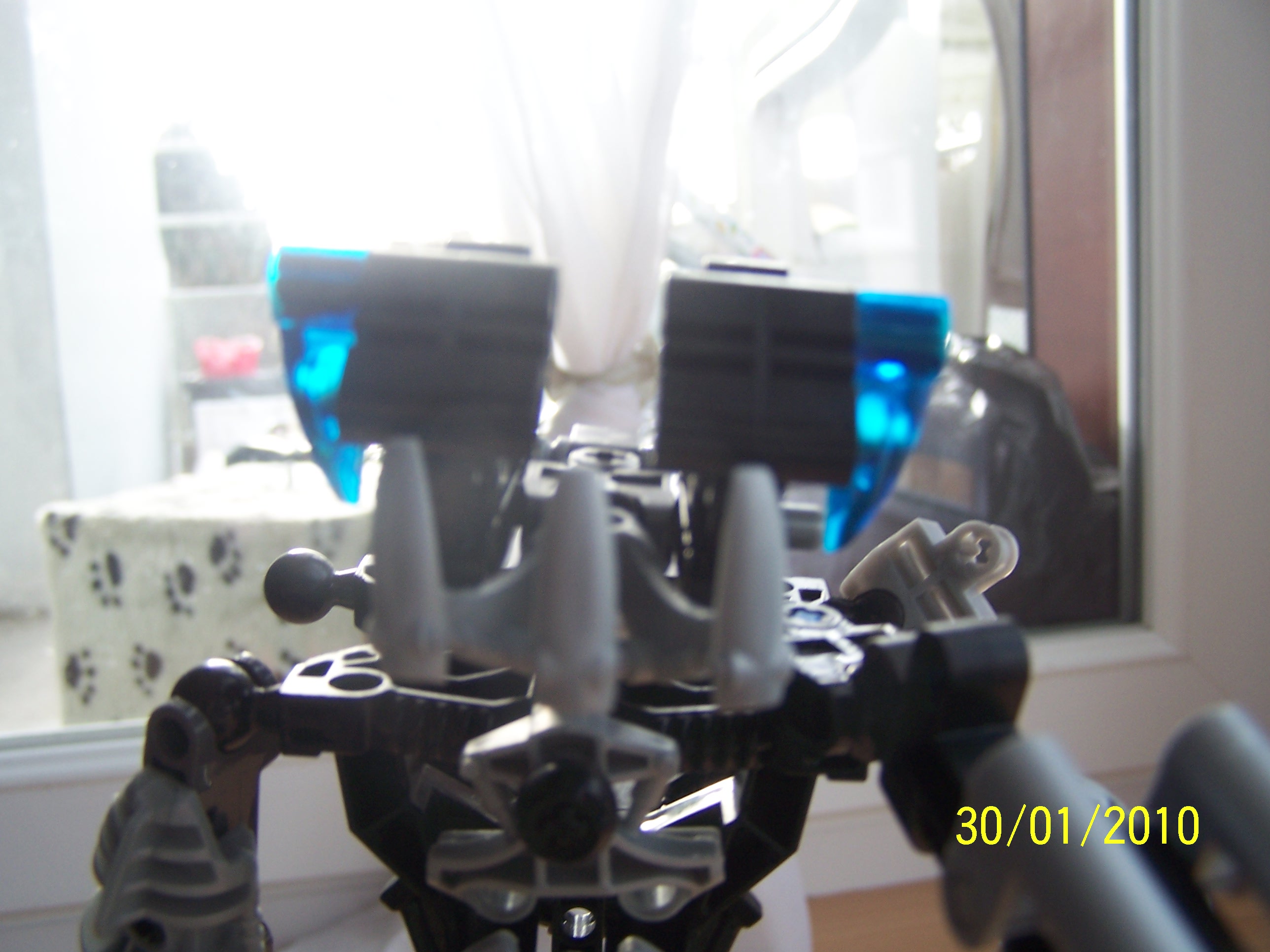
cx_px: 635
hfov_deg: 49.0
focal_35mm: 38
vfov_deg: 37.7
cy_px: 476
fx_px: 1394
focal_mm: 6.3
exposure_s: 1/90
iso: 80
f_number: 2.8
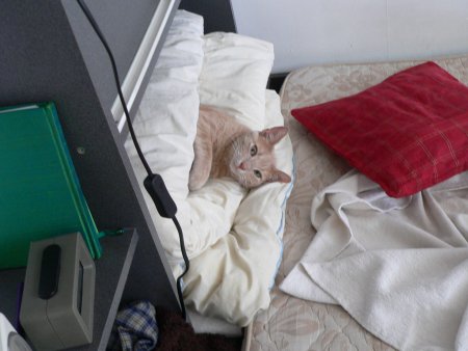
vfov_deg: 31.5
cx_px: 234
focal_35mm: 46
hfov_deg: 41.2
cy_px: 176
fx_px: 622
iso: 200
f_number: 2.8
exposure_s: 1/8
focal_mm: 7.7
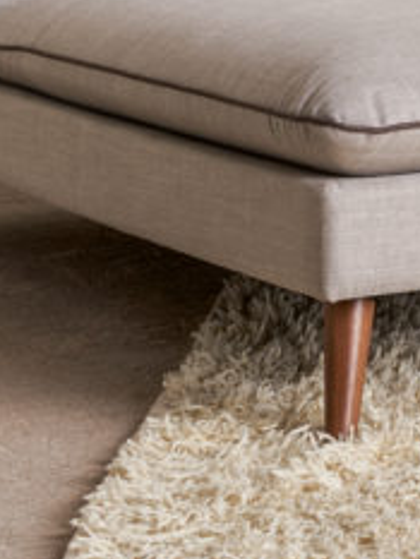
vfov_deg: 9.9
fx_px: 3136
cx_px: 953
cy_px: -236
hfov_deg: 7.3
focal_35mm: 194
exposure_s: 1/100
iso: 125
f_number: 14
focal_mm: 46
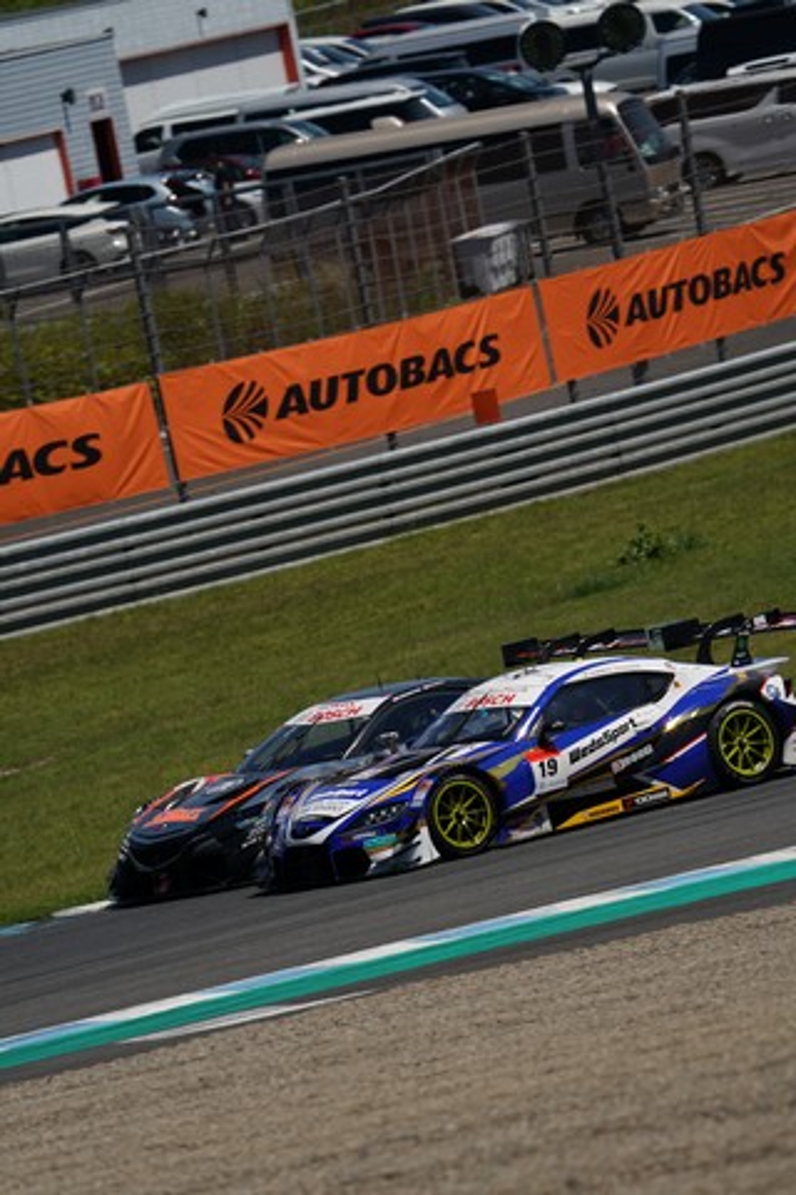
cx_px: 398
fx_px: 11806
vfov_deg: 5.8
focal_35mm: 356
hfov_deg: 3.9
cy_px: 598
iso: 100
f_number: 7.1
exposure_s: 1/800
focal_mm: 356
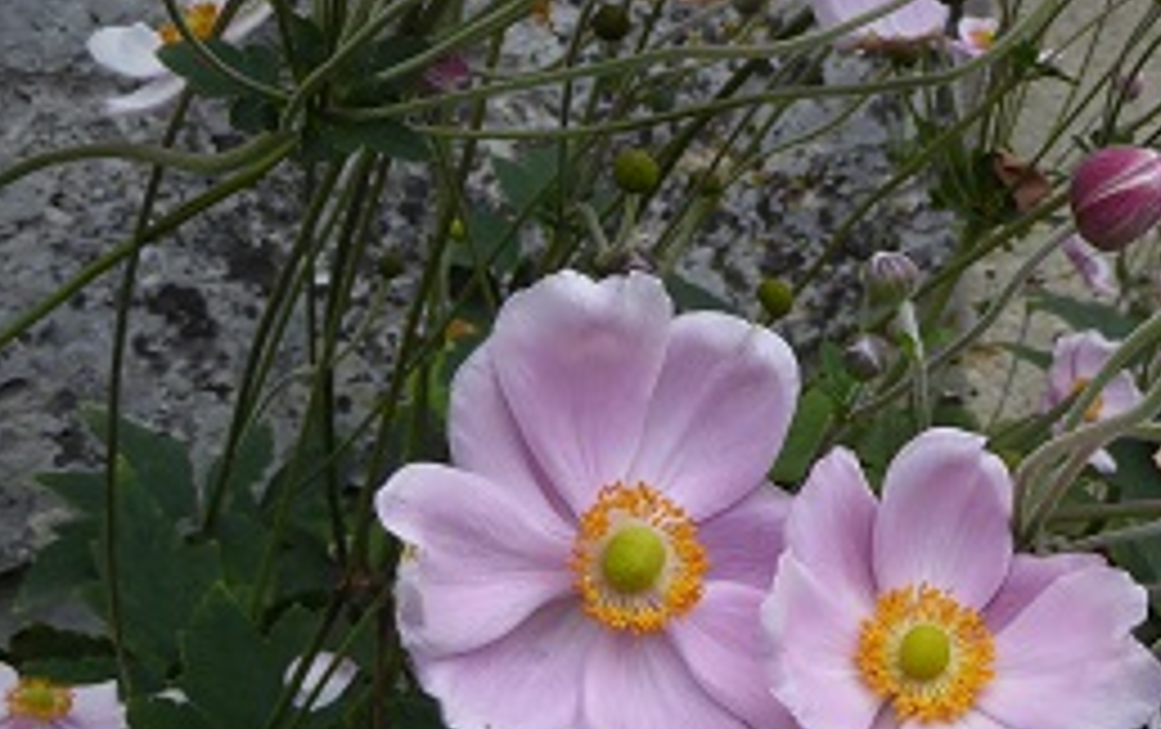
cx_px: 824
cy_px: 724
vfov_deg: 20.1
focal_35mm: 63
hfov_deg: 32.0
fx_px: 1996
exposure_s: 1/250
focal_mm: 4.3
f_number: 3.3
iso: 100
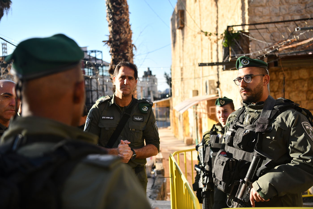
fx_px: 330
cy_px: 104
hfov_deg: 50.7
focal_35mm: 38
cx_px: 156
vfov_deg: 35.0
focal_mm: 38
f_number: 2.8
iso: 800
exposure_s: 1/8000
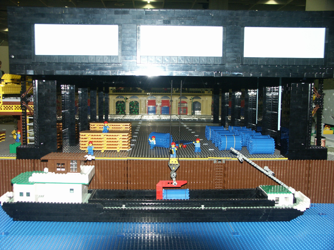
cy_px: 125
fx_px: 357
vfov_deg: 38.7
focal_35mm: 37
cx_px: 167
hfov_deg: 50.1
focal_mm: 9.54
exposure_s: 1/45
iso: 200
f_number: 2.8
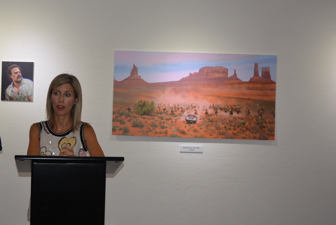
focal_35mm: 58
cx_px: 99
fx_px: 540
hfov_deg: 34.1
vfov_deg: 23.5
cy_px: 111
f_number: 4
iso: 280
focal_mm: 25
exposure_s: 1/125
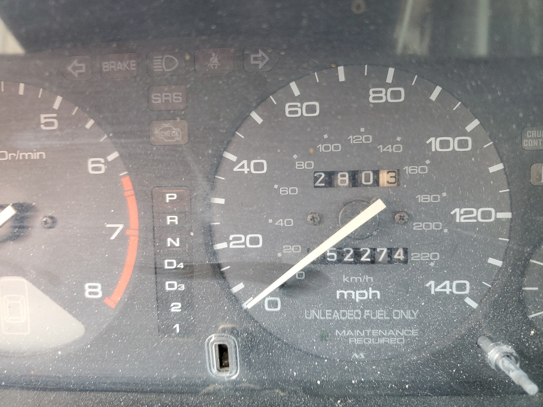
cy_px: 204
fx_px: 408
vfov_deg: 53.1
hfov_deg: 67.3
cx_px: 272
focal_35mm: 26
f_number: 1.5
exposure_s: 1/50
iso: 145
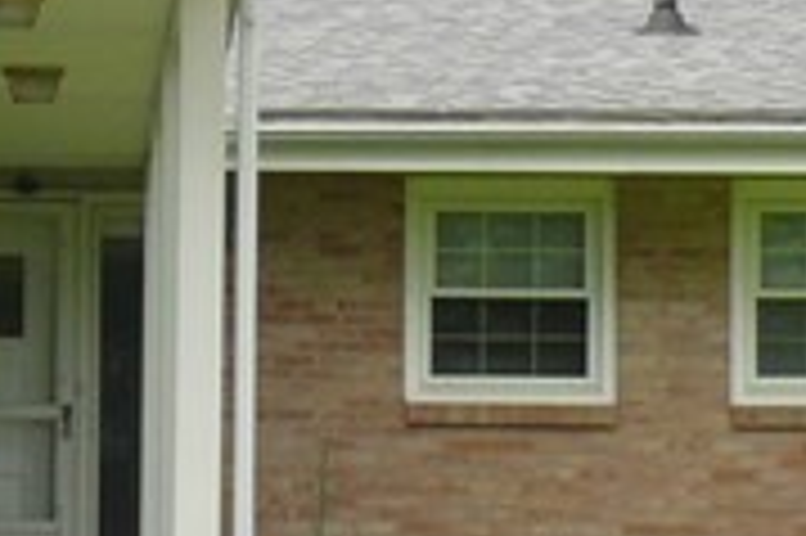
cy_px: 104
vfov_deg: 4.6
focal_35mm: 298
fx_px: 6666
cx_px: -77
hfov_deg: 6.9
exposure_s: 1/200
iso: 100
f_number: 5.6
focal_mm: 9.6
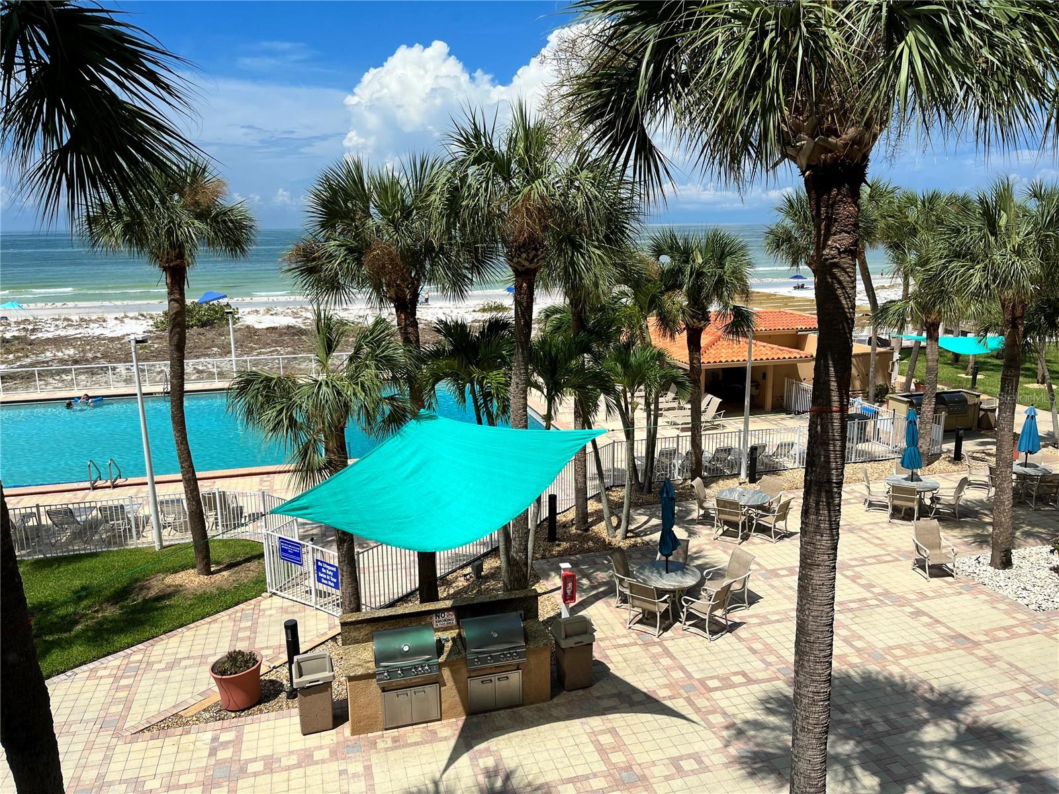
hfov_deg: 67.3
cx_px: 530
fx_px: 795
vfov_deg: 53.1
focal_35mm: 26
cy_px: 397
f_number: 1.6
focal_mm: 5.1
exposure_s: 1/5319
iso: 50
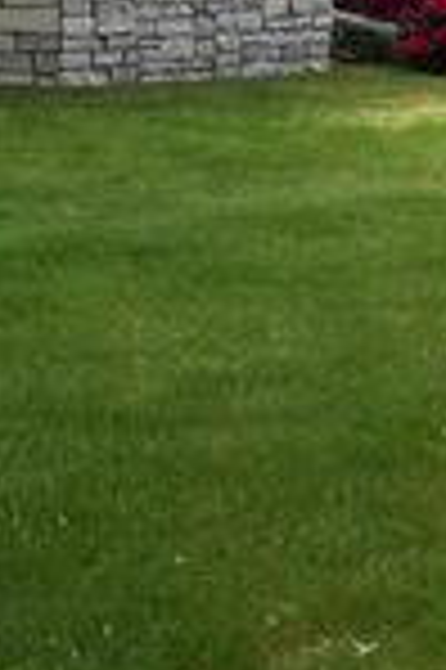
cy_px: 34
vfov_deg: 15.0
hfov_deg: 9.9
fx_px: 2514
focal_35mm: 135
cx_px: -176
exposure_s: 1/439
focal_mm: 4.15
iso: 32
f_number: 2.2
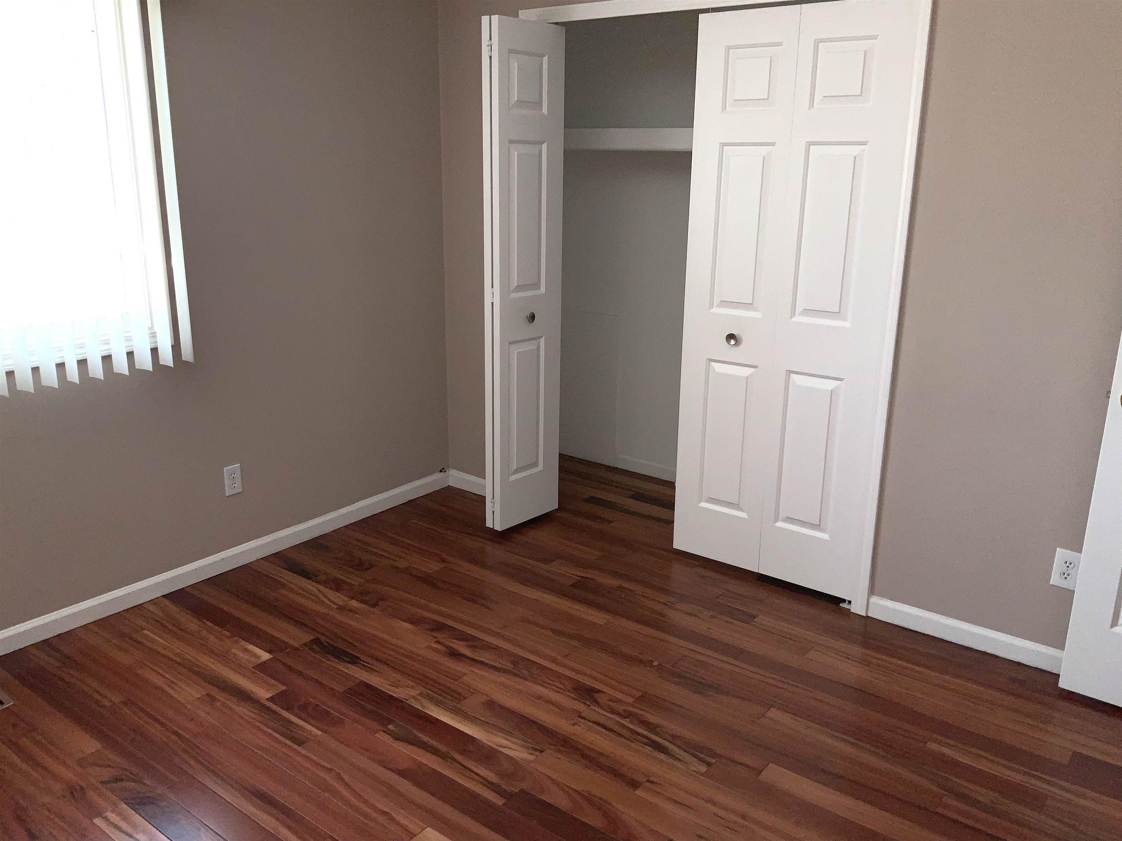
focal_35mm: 29
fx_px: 940
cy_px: 420
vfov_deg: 48.2
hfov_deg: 61.7
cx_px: 561
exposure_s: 1/87
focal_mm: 3
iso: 16
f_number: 1.8
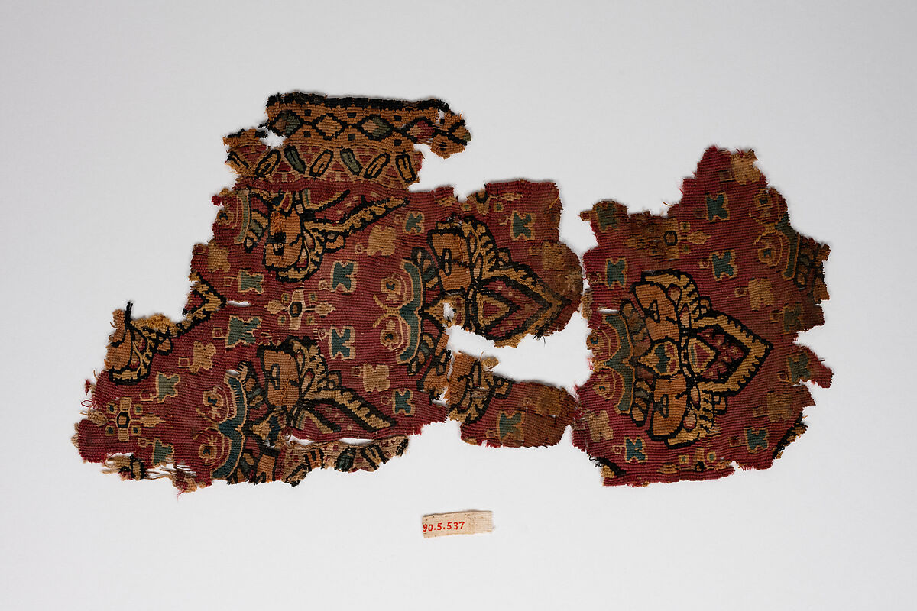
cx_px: 458
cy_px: 306
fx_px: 1274
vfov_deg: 27.0
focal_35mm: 50
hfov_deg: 39.6
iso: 250
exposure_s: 1/40
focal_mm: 50
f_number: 11
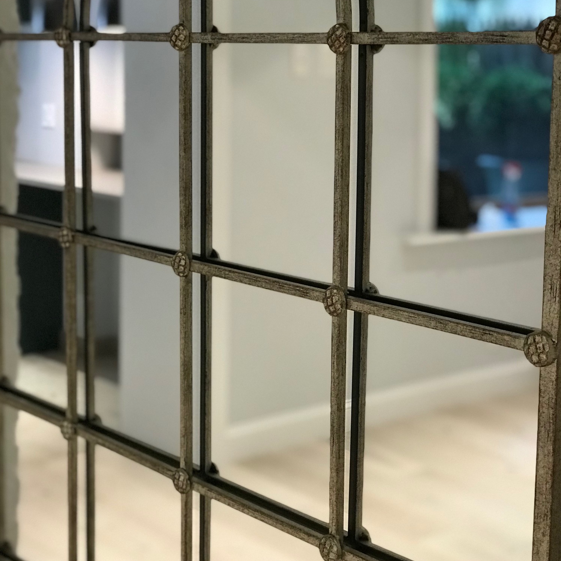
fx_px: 1247
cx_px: 280
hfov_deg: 25.4
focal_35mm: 68
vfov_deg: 25.3
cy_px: 217
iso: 400
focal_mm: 6.6
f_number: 2.8
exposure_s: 1/60
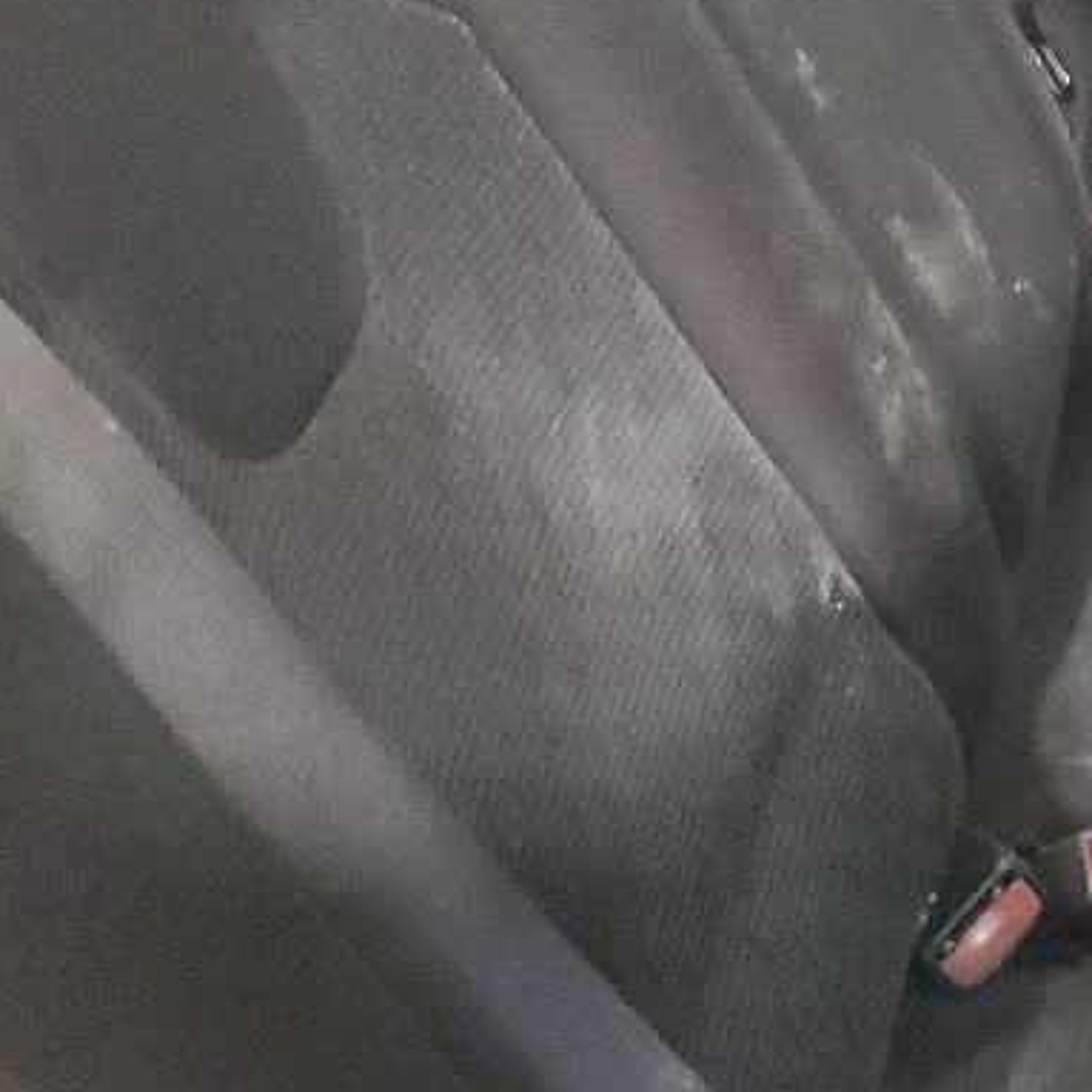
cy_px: 345
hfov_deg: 15.9
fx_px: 3426
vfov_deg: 18.0
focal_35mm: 96
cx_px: 1845
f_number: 1.5
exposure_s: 1/11
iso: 1009
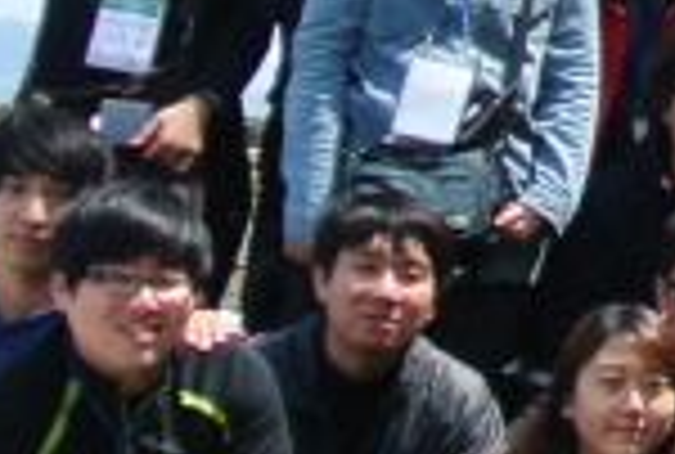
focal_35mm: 309
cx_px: 2340
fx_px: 5811
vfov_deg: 4.5
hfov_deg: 5.9
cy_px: -166
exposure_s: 1/640
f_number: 4.5
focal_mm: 15.1
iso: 100
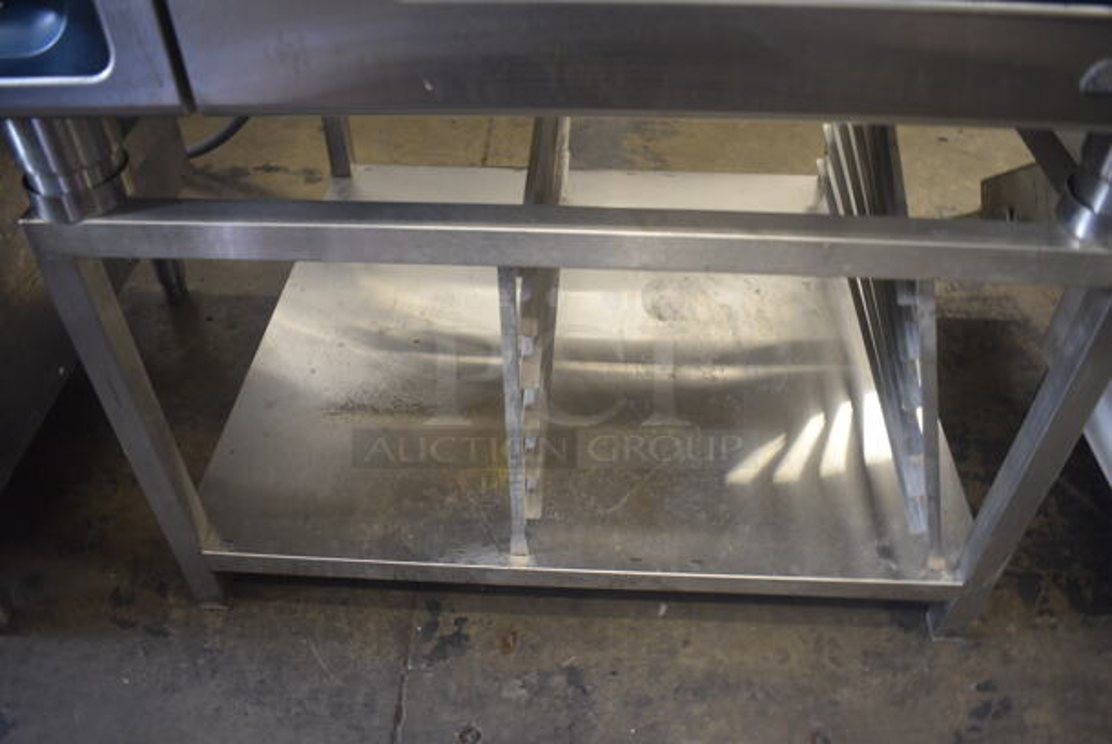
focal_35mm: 30
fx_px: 928
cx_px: 556
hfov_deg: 61.9
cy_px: 372
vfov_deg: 43.7
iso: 900
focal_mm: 20
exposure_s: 1/60
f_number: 4
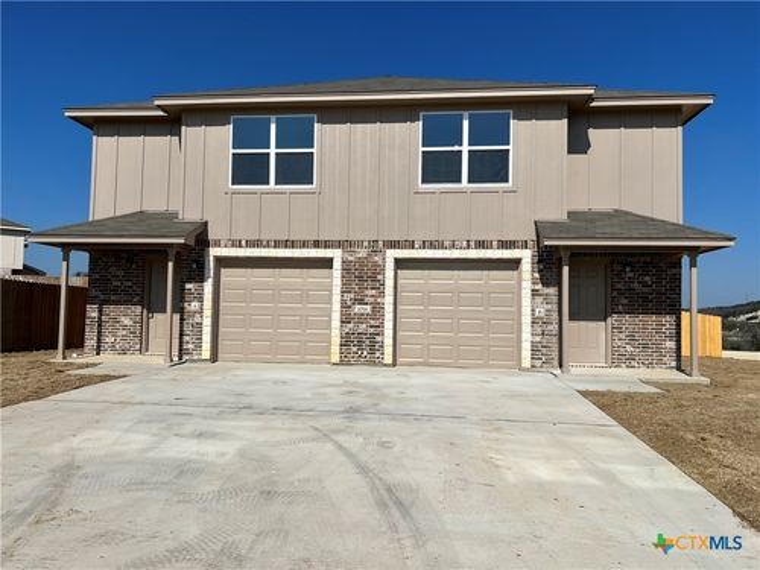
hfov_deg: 67.3
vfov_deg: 53.1
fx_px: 571
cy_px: 285
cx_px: 380
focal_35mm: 26
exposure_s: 1/12658
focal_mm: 5.7
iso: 50
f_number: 1.5
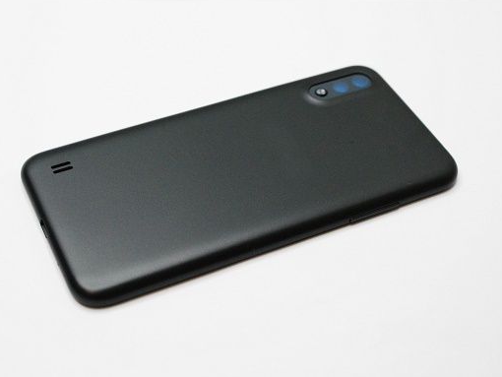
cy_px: 187
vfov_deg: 25.4
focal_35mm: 58
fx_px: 835
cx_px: 235
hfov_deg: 33.5
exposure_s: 1/320
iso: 1600
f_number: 5.6
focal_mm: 35
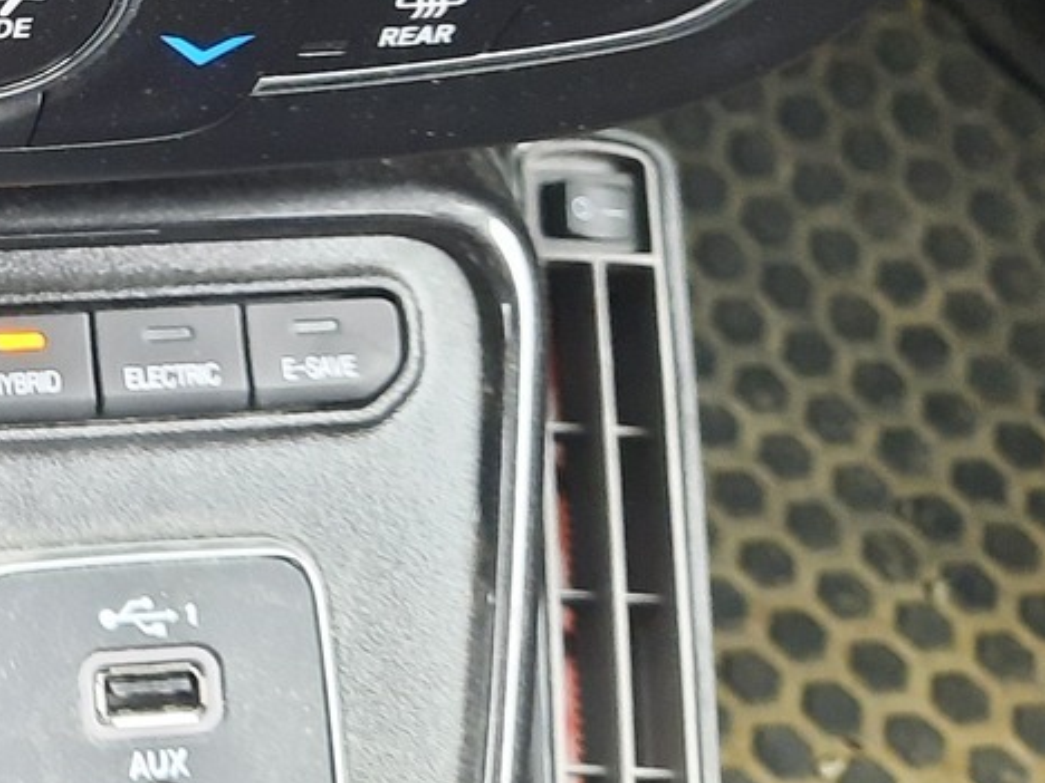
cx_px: -373
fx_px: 2325
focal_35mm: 77
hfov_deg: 22.3
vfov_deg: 18.8
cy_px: 83
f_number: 2
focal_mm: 4.6
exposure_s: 1/20
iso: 640
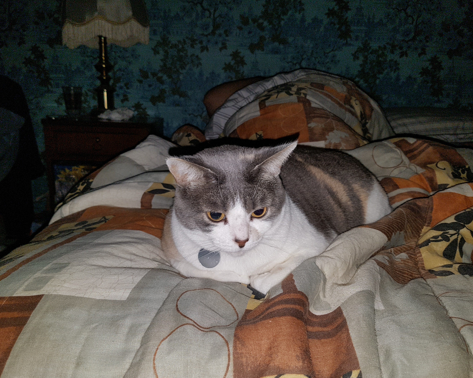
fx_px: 392
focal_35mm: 28
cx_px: 226
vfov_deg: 51.5
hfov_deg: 62.2
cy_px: 190
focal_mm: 4.2
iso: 50
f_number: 1.7
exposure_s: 1/60
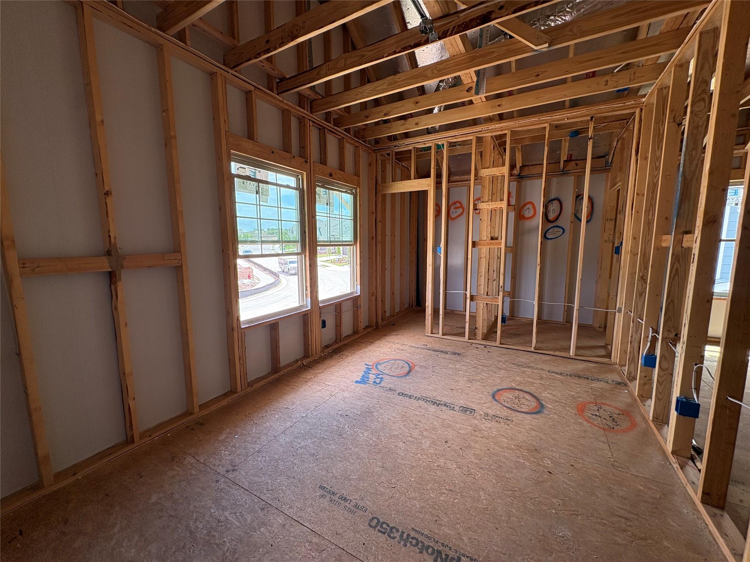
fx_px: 303
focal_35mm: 14
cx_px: 375
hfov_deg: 102.1
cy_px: 281
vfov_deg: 85.7
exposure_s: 1/183
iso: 64
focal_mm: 2.22
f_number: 2.2
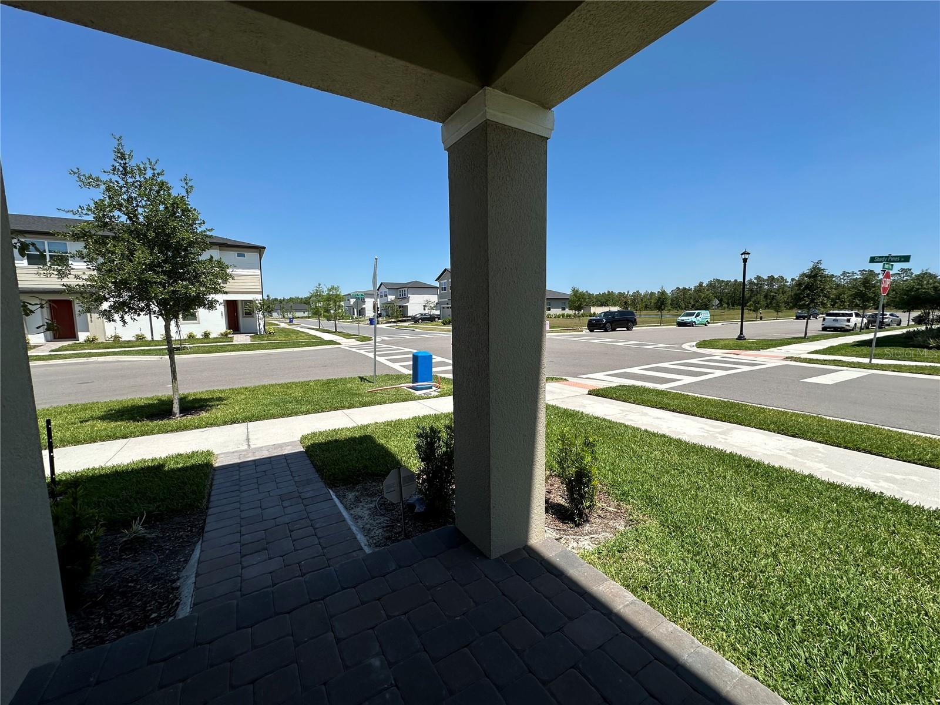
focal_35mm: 14
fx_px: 380
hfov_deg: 102.1
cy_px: 352
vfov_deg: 85.7
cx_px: 470
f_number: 2.2
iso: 50
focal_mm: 2.22
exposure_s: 1/2451
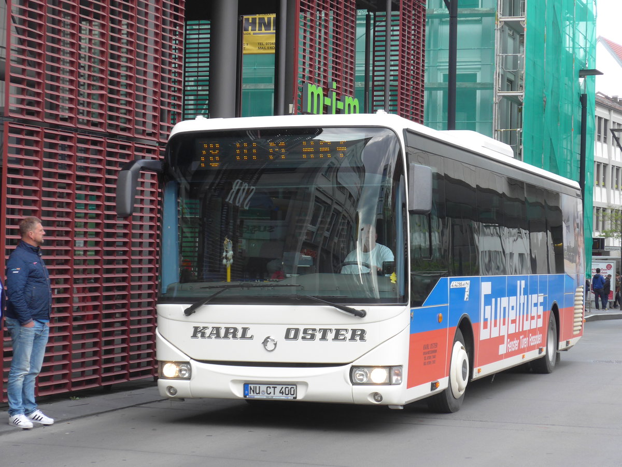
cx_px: 311
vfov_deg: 17.2
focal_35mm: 86
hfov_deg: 22.8
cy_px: 234
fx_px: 1545
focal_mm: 17
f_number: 4.5
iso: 160
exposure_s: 1/160
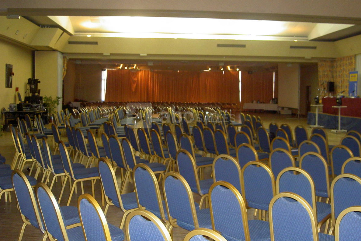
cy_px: 115
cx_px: 181
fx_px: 411
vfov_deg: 32.6
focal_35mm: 41
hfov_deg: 47.4
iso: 100
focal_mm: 8
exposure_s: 1/59.5
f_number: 2.8
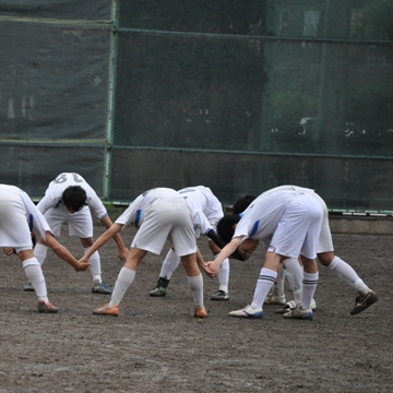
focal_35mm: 306
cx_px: 52
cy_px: 216
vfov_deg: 5.7
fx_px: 3927
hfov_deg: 5.7
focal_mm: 135
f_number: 5
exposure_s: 1/500
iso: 1600
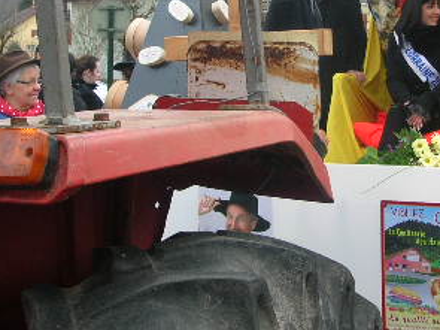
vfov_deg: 19.3
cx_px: 331
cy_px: 105
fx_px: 966
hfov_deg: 25.4
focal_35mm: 76
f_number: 2.8
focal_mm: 5.8
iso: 50
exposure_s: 1/156
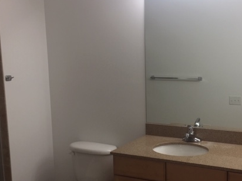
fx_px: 315
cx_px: 171
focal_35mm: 45
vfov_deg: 32.1
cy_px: 108
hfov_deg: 41.2
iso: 32
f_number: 2.2
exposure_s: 1/60
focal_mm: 4.15
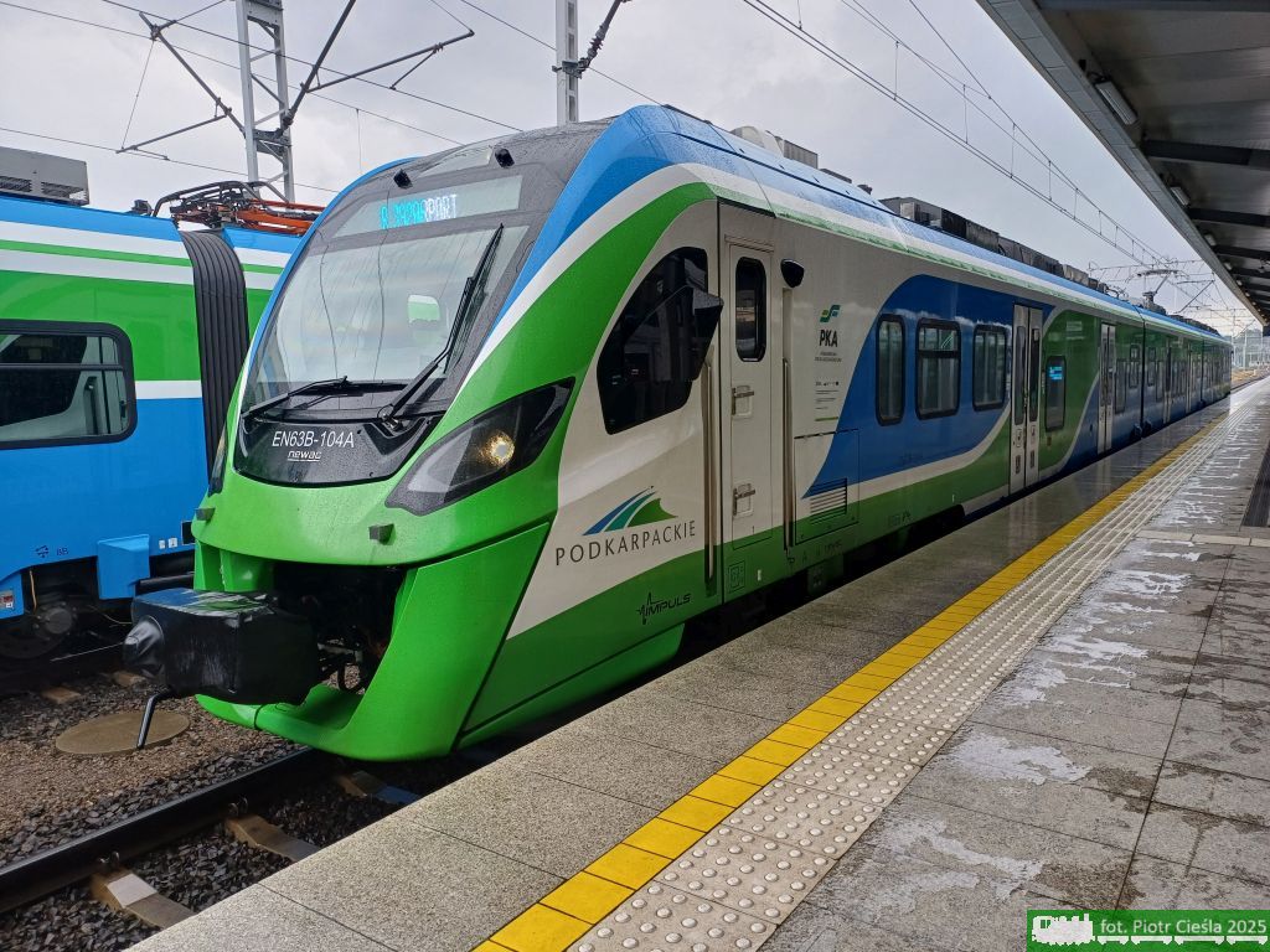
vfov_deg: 54.9
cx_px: 635
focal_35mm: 25
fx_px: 917
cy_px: 476
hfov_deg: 69.4
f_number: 1.8
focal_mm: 4.65
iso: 50
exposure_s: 1/136
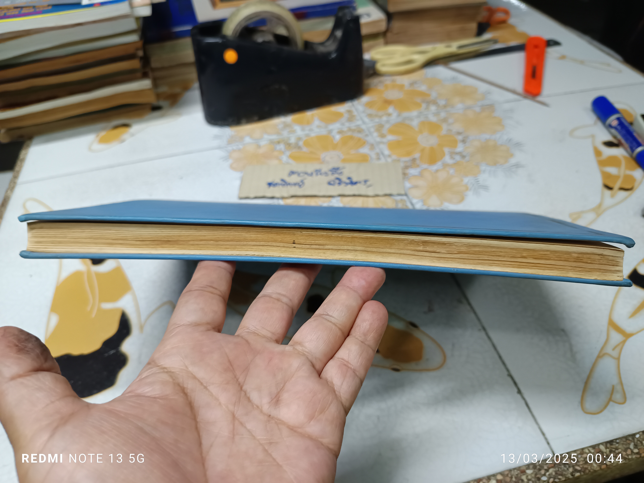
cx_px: 322
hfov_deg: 71.6
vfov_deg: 56.8
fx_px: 446
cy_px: 242
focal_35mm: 24
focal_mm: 5.31
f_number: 1.7
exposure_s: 1/25
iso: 1104
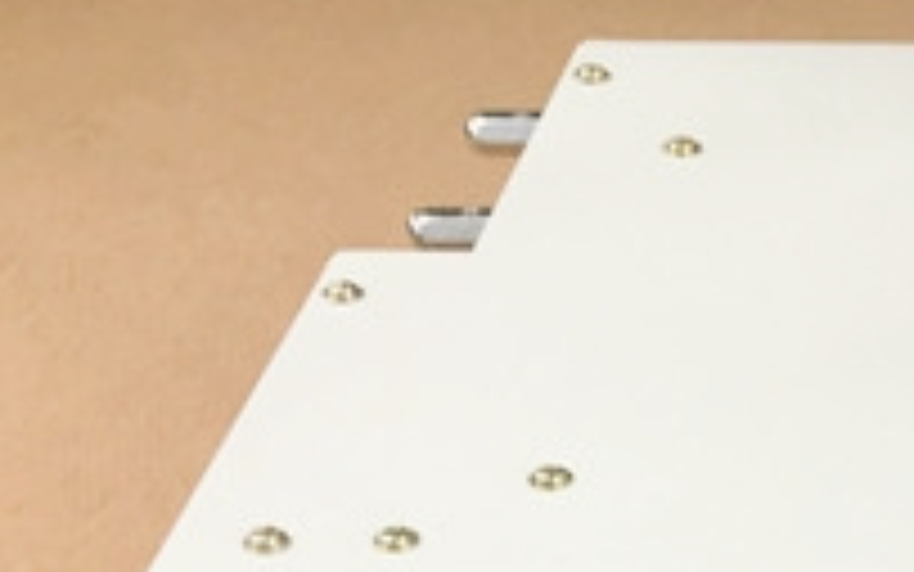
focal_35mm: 121
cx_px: 1499
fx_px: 3015
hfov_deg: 15.5
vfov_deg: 9.9
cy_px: 1212
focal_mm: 4.15
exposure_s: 1/50
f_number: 2.2
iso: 32
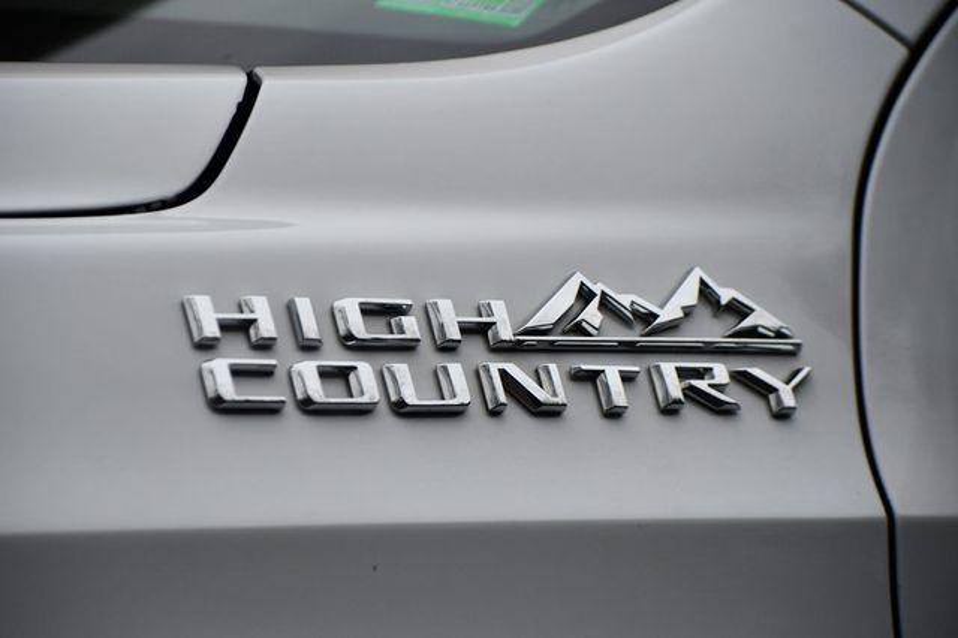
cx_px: 479
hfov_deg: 10.6
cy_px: 319
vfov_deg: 7.0
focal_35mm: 195
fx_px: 5186
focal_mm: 130
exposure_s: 1/250
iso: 640
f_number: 4.8
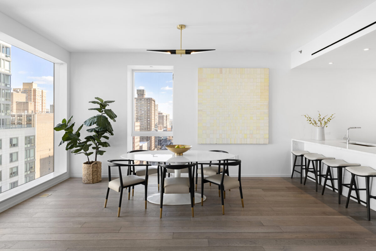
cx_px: 188
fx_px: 219
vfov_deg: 59.5
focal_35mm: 21
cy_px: 126
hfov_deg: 81.2
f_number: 9
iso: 400
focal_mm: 21
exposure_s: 1/30
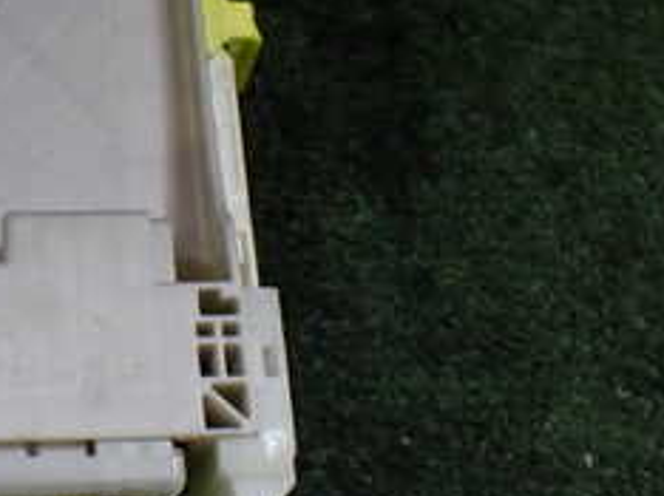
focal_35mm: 77
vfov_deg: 19.0
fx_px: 1475
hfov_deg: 23.9
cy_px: 153
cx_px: -48
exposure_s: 1/125
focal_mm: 5.4
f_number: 2.3
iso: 400
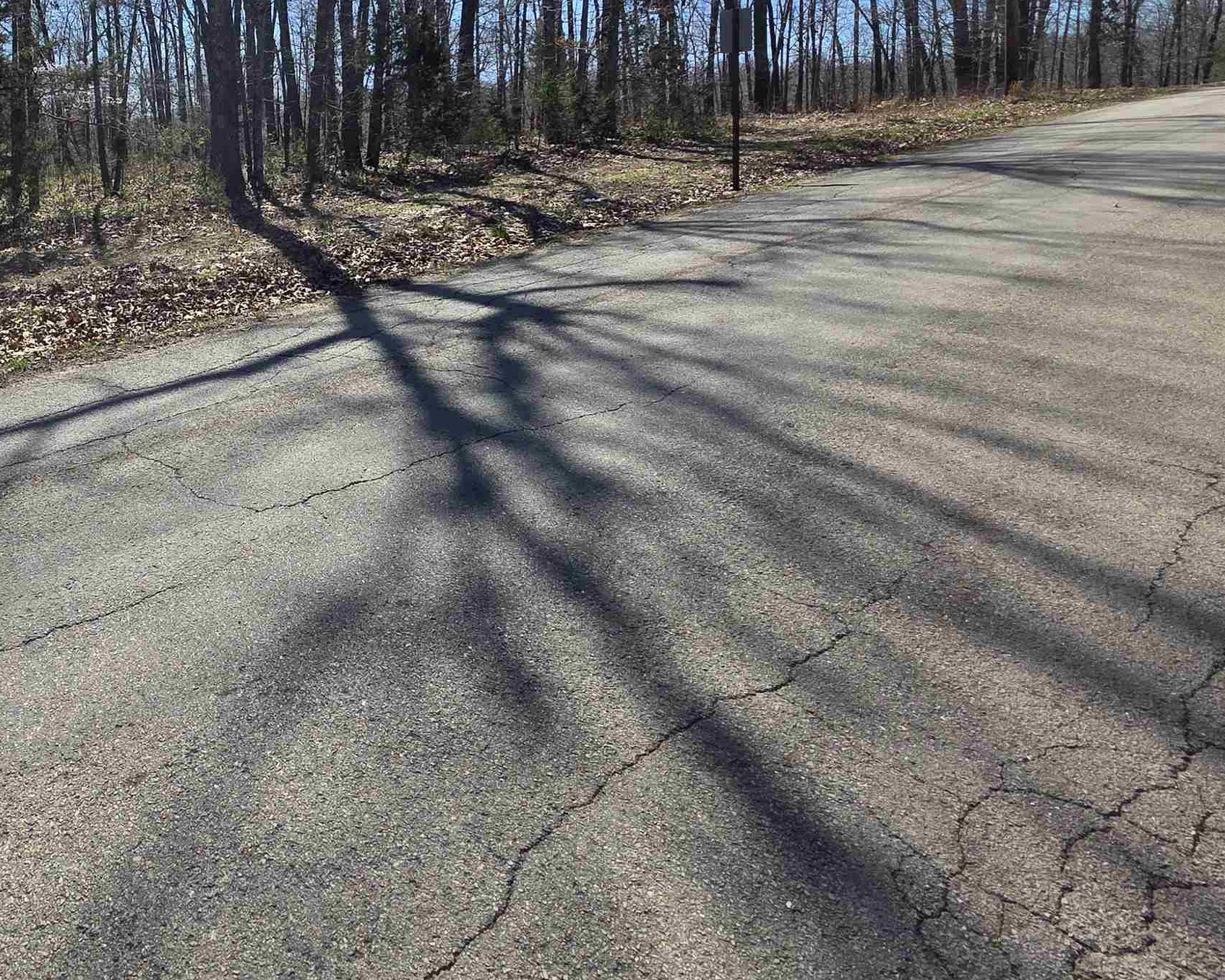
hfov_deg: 65.0
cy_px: 186
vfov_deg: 56.2
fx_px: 834
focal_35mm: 23
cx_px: 218
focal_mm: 2.2
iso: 40
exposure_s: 1/1619
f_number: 1.9
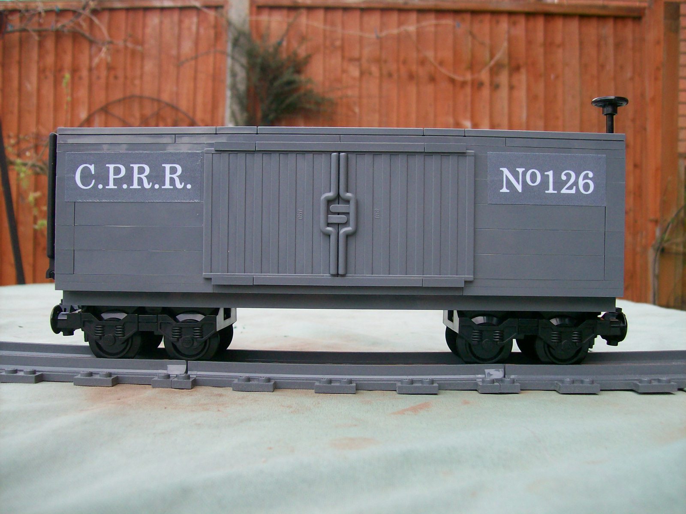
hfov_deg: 51.4
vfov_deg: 39.7
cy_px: 257
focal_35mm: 36
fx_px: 713
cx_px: 343
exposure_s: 1/301
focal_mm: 6
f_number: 2.7
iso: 80
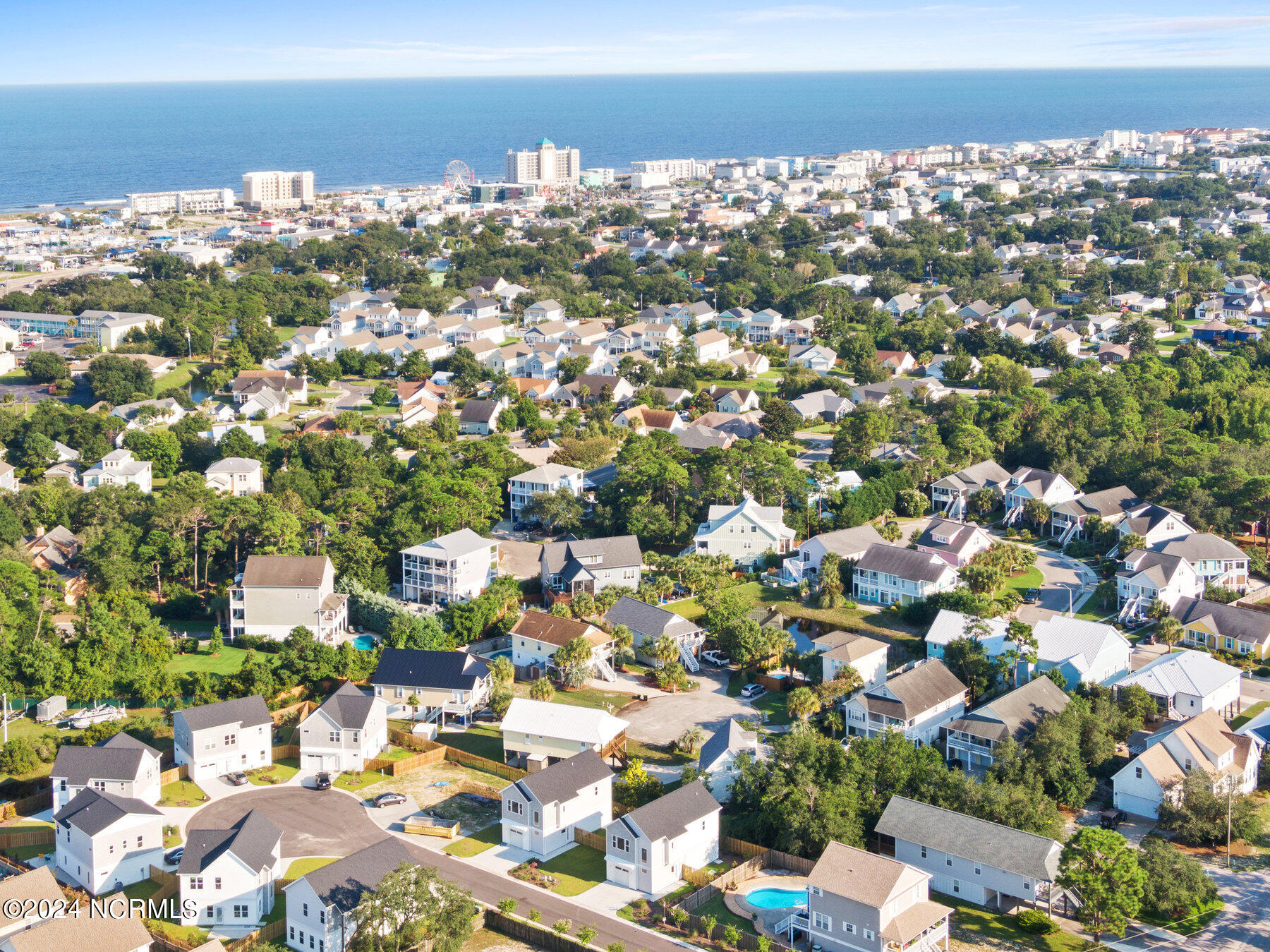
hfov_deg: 39.7
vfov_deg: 30.3
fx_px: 1761
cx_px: 635
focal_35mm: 48
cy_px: 476
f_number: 7.5
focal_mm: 8.6
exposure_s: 1/50
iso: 100
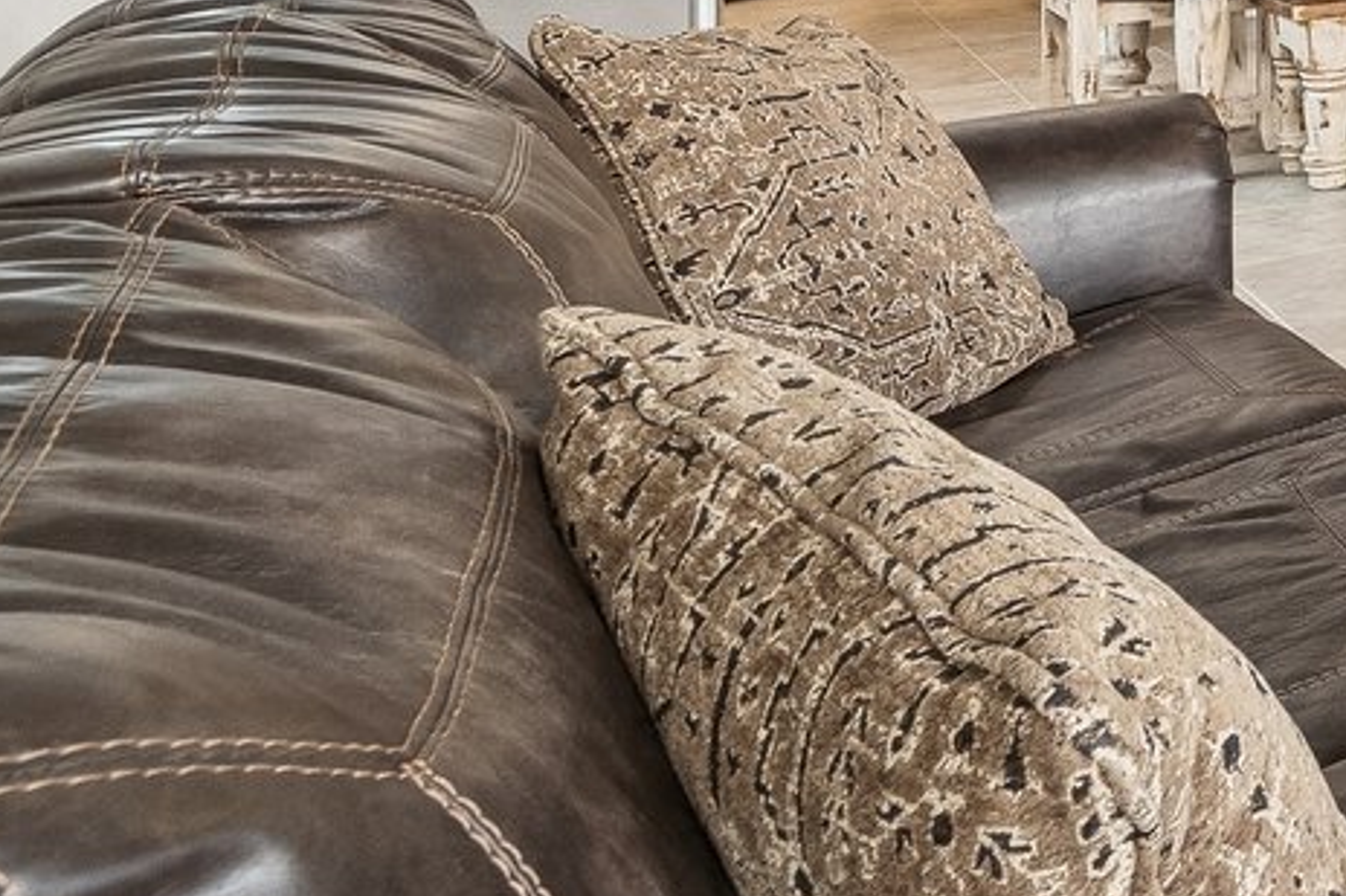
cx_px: 2538
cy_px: -341
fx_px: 1981
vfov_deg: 22.2
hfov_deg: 21.0
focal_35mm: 53
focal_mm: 12
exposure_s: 1/15
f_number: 8
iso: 640
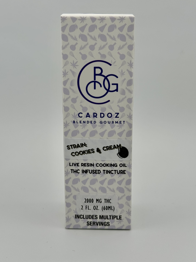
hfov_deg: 29.1
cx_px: 101
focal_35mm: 50
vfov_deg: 38.2
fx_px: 377
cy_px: 126
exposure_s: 1/2611
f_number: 1.78
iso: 64
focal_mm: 6.76
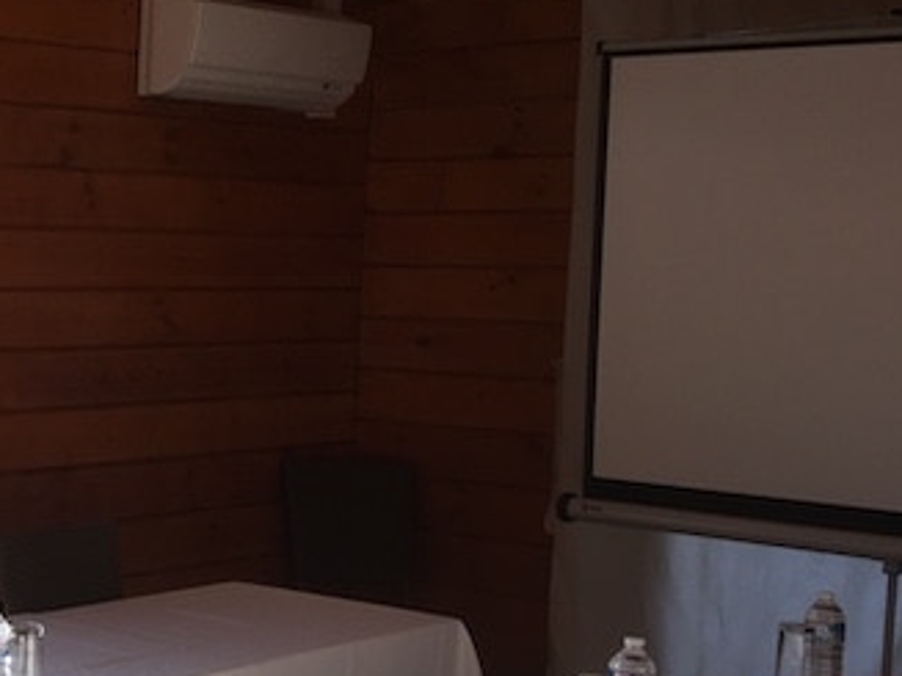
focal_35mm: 71
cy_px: 436
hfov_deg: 25.4
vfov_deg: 20.7
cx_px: -99
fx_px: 1849
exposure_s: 1/173
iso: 32
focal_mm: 4.15
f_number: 2.2
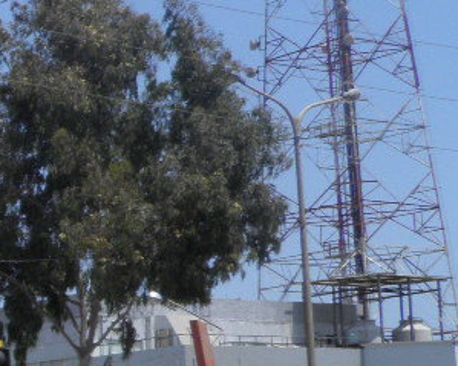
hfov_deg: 14.0
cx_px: -435
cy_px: 378
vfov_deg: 13.0
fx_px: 1585
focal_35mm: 117
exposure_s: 1/400
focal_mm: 4.9
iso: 50
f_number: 5.7
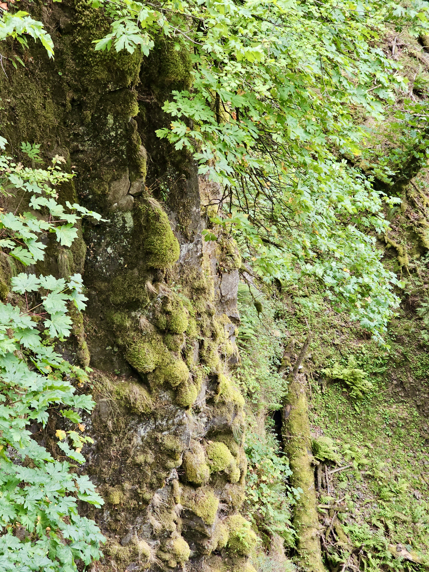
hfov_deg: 21.3
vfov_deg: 28.2
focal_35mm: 69
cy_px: 286
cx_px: 214
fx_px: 1140
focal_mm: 7.9
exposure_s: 1/60
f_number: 2.4
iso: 80
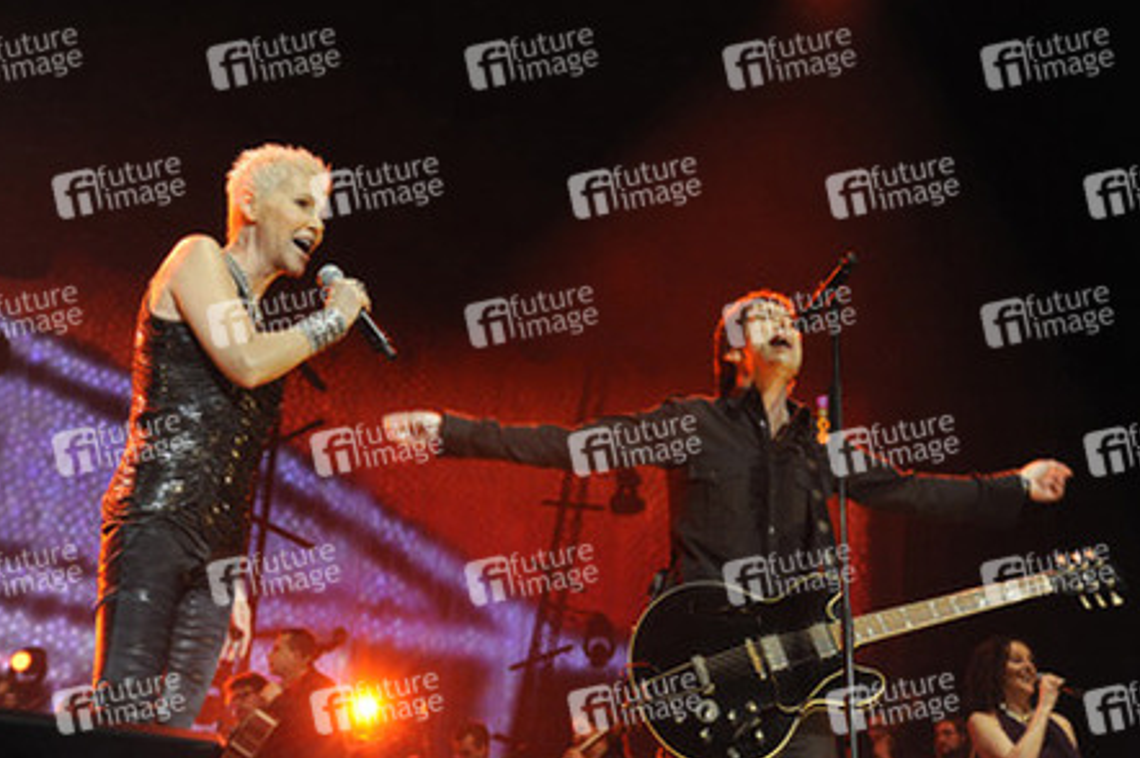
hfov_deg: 40.4
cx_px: 566
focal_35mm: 49
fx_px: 1550
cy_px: 382
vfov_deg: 27.5
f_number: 5.6
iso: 5000
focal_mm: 48
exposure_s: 1/160
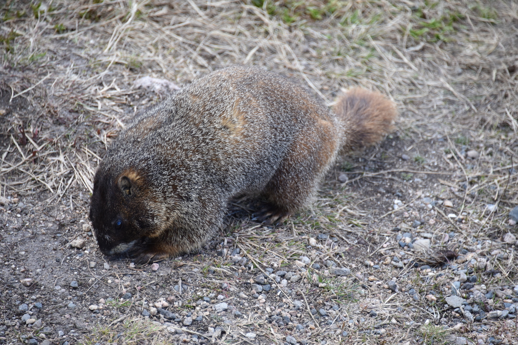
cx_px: 259
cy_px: 172
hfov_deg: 6.9
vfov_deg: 4.6
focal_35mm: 300
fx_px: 4317
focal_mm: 300
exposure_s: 1/640
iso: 1000
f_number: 5.6
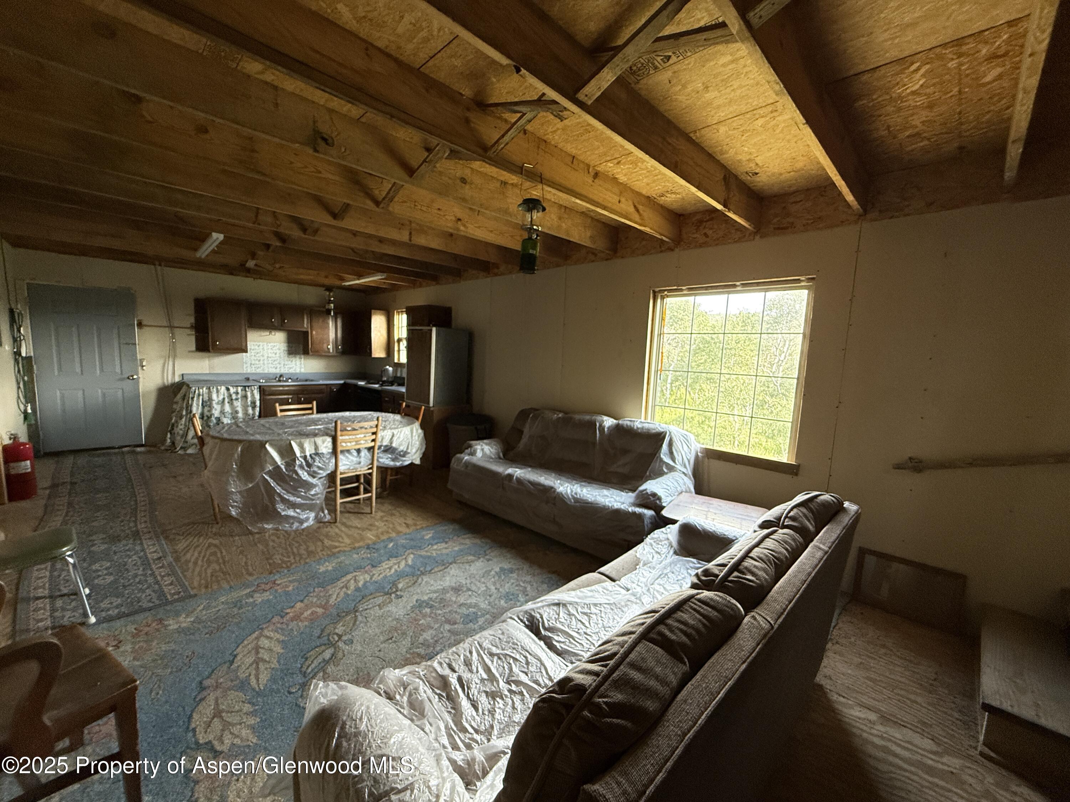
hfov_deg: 102.1
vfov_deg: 85.7
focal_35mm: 14
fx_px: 433
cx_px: 535
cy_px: 401
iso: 250
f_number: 2.2
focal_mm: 2.22
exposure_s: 1/99
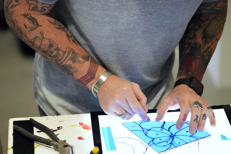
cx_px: 116
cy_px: 77
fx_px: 744
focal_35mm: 116
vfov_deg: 11.8
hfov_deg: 17.6
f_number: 2.8
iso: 8000
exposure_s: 1/1600
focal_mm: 116
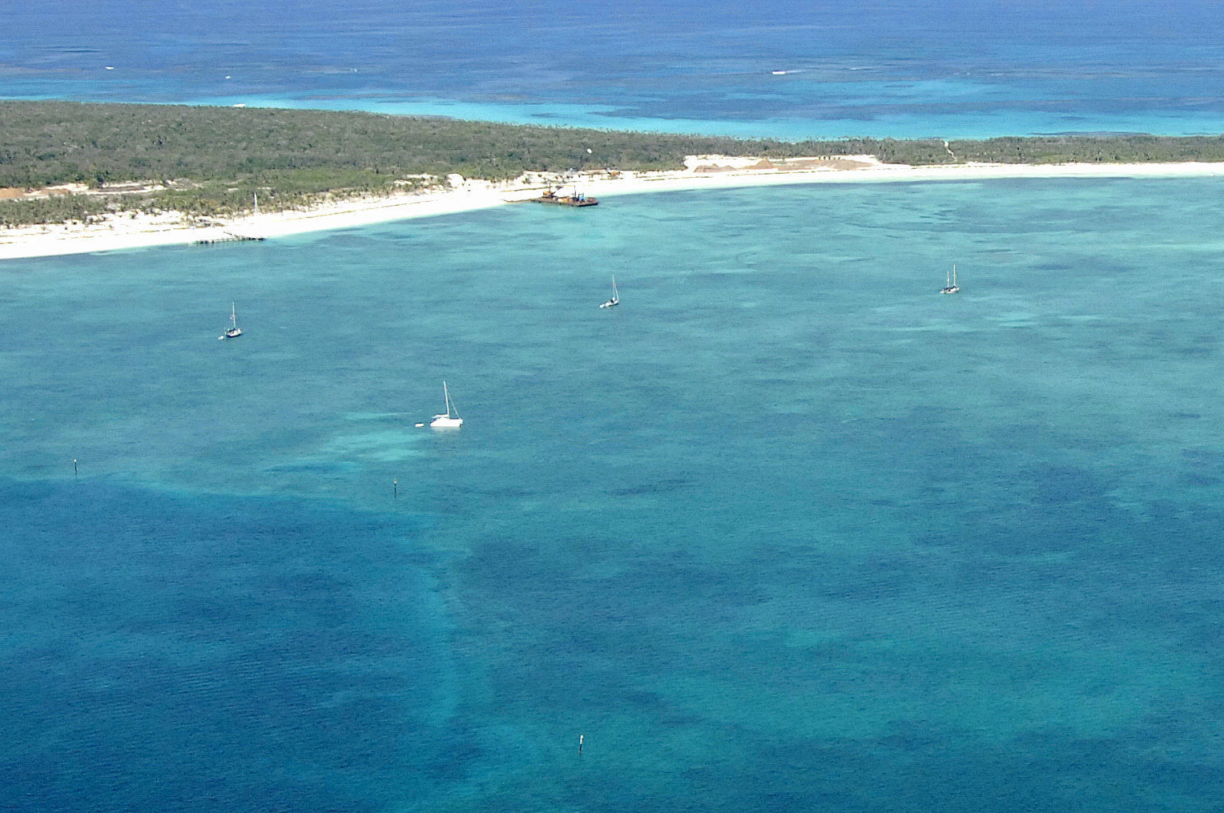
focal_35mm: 101
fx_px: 3430
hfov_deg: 20.0
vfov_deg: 13.5
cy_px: 434
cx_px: 1023
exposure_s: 1/1000
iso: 400
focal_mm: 24
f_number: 6.7
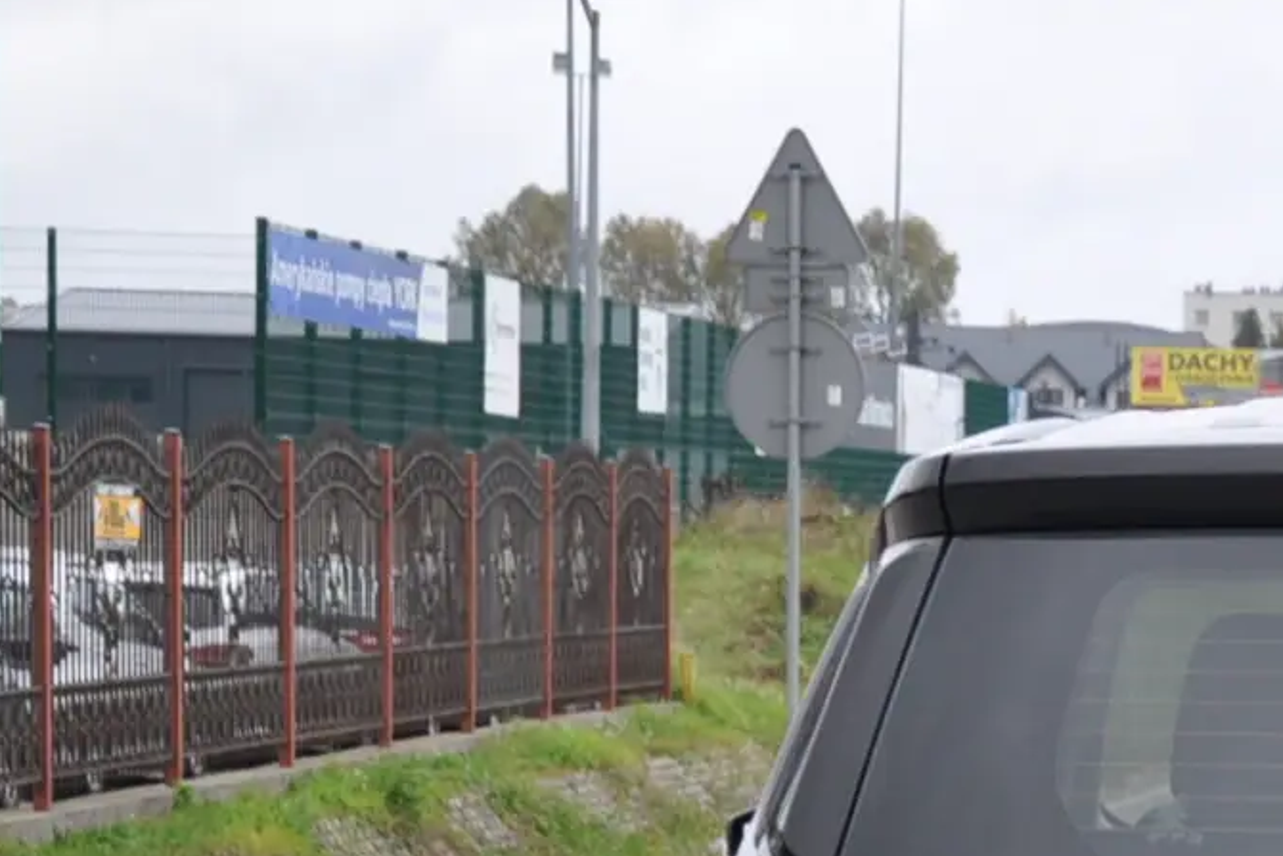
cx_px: 1589
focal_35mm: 163
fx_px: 5810
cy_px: 1358
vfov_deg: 8.2
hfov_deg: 12.3
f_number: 5
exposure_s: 1/100
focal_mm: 34
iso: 400
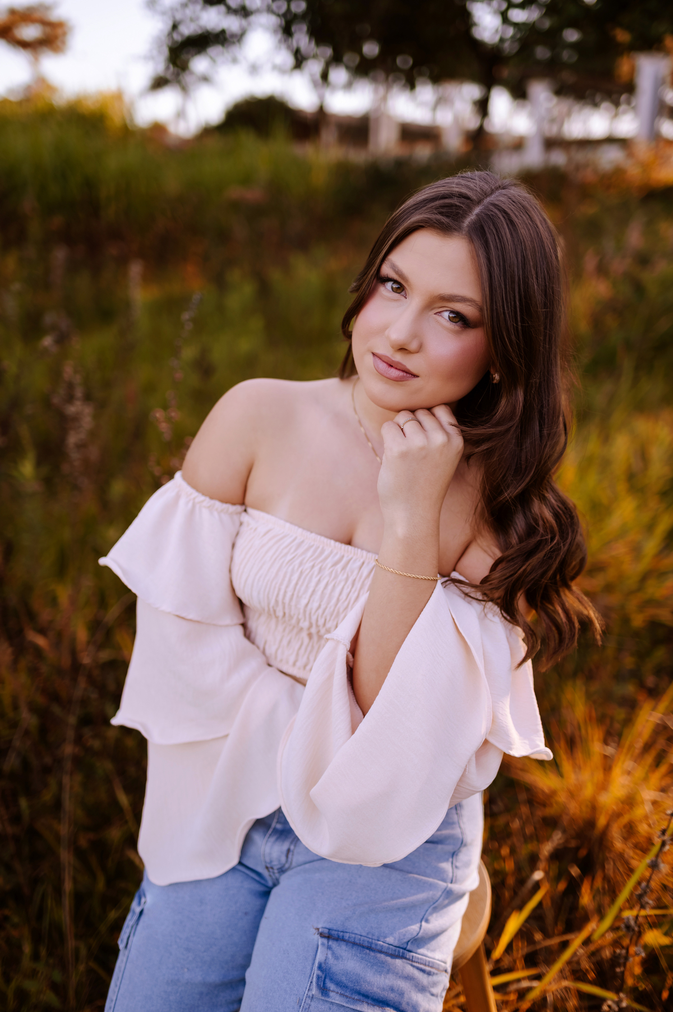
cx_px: 336
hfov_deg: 37.8
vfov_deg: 54.5
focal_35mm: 35
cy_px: 506
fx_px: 983
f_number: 1.8
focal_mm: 35
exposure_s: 1/800
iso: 125
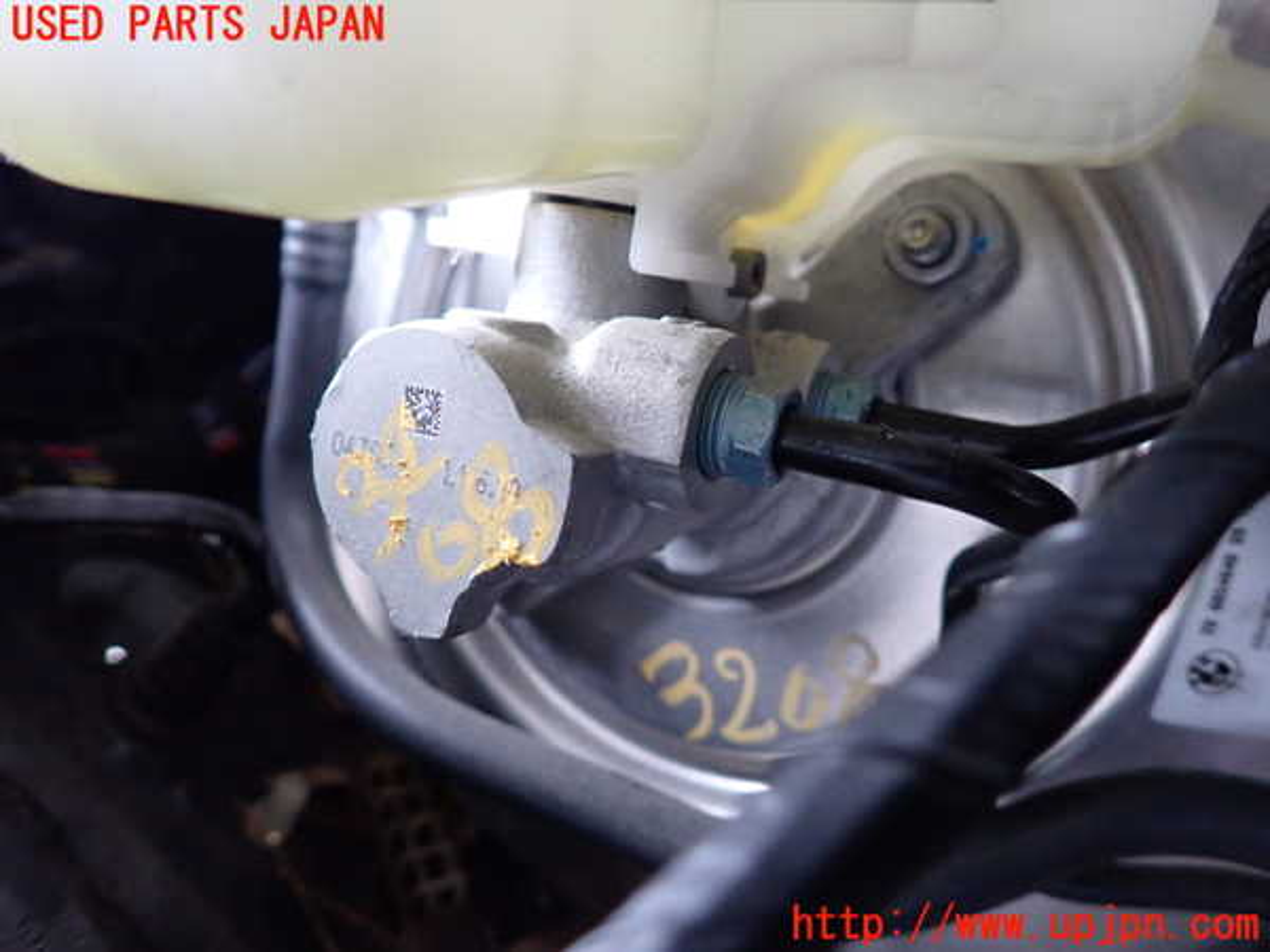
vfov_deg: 54.9
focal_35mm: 25
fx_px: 917
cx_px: 635
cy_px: 476
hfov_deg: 69.4
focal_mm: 4.5
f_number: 2
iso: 1000
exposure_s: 1/100
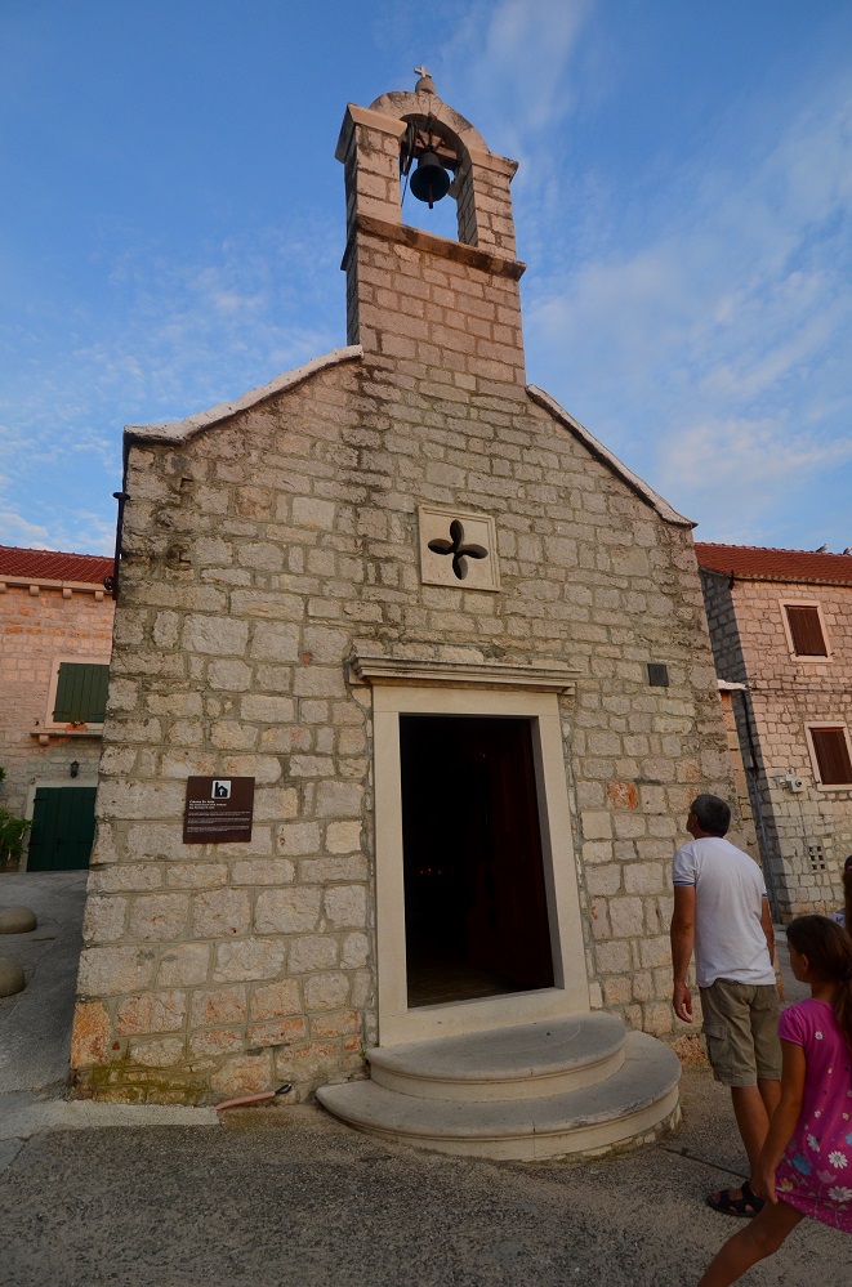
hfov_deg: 67.1
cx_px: 426
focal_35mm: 18
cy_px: 644
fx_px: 642
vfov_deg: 90.1
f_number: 5.6
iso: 400
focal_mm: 12
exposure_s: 1/500
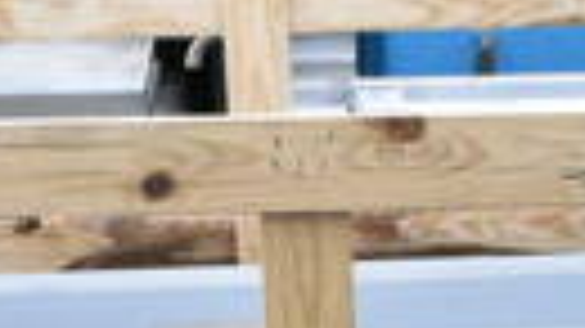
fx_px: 2512
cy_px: 580
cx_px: 270
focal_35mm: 162
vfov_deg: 7.3
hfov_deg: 13.3
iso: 6400
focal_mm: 22
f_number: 16
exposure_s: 1/1000
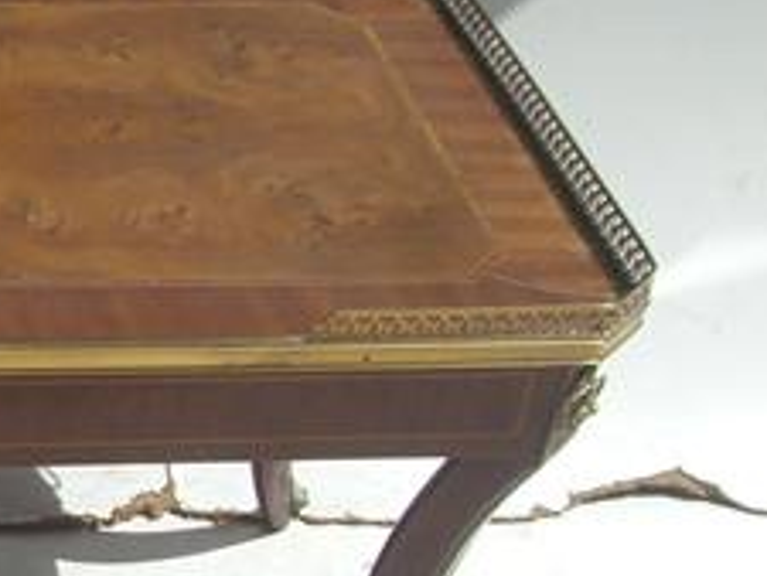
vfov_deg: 13.7
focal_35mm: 108
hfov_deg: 17.0
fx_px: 2394
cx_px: -274
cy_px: 416
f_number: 4.3
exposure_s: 1/1250
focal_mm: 6.2
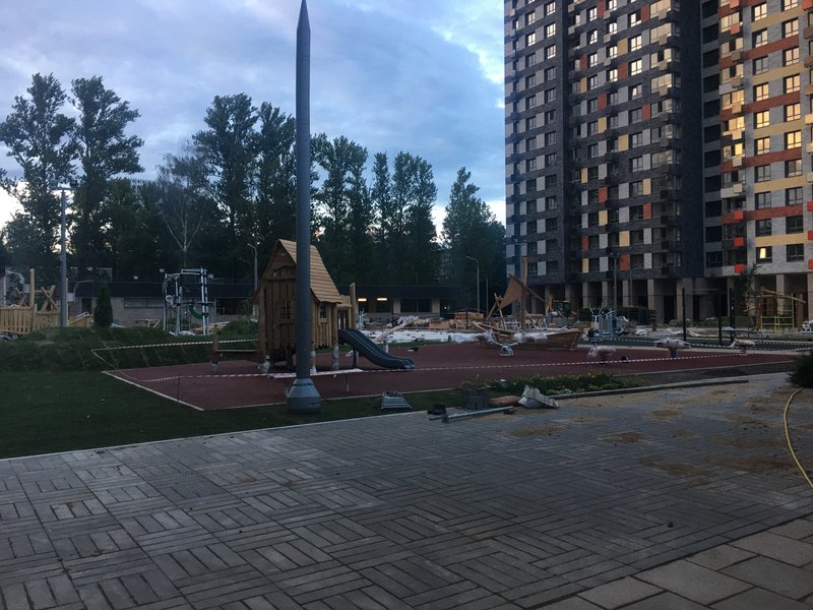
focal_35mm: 29
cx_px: 406
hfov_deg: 61.7
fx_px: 681
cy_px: 305
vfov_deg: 48.2
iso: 25
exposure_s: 1/33
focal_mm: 4.15
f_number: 2.2
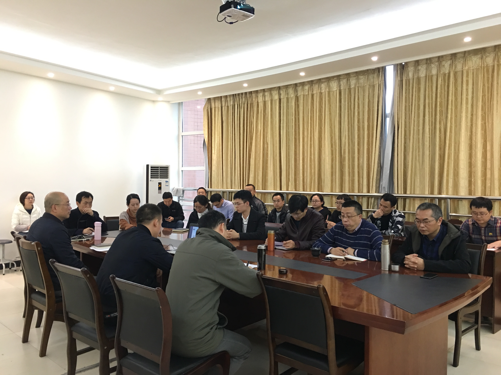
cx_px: 250
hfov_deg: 61.7
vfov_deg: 48.2
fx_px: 420
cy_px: 188
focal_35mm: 29
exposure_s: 1/17
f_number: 2.2
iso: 100
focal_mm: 4.15
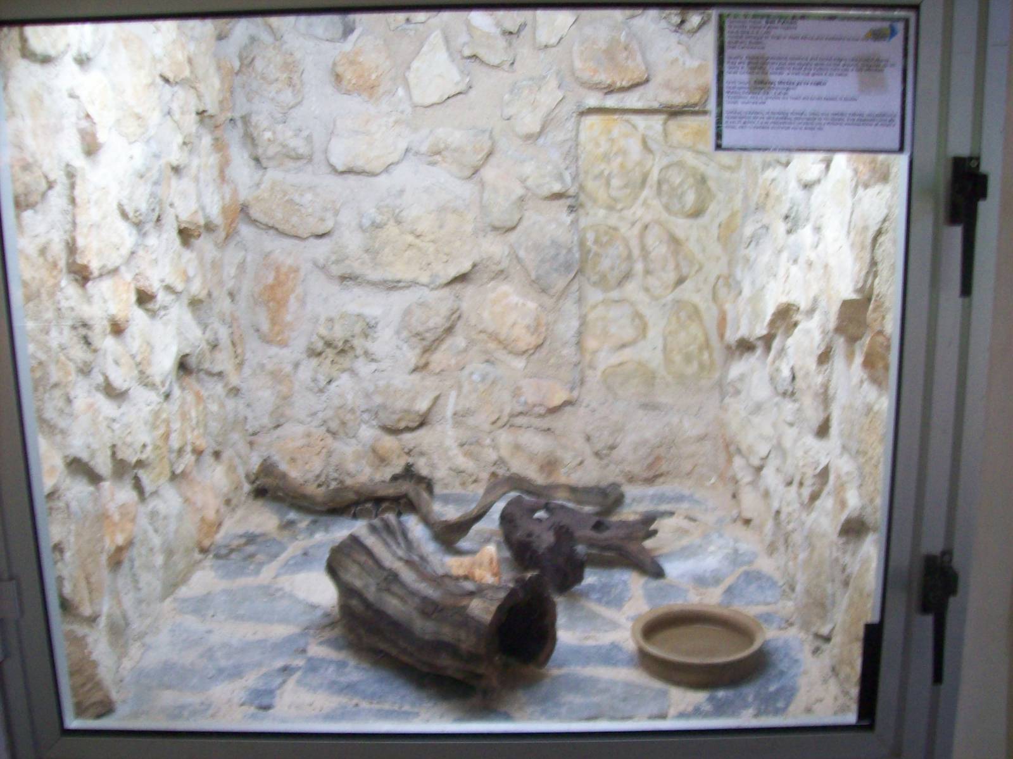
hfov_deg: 51.4
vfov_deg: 39.6
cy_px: 380
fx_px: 1053
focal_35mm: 36
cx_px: 506
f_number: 2.7
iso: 187
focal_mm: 6
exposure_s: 1/8
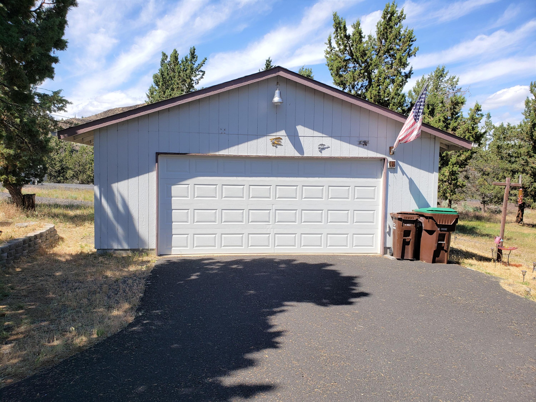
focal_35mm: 26
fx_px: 403
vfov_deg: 53.1
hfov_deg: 67.3
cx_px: 268
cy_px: 201
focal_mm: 4.3
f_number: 2.4
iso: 50
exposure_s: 1/1215
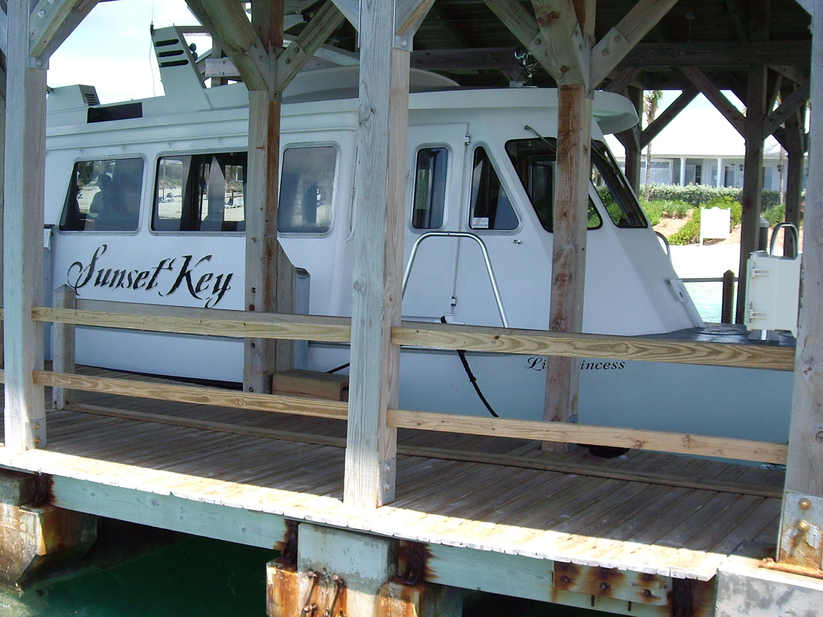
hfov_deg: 38.8
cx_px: 359
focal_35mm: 49
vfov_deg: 29.6
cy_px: 274
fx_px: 1165
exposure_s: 1/200
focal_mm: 6.2
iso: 64
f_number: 4.3
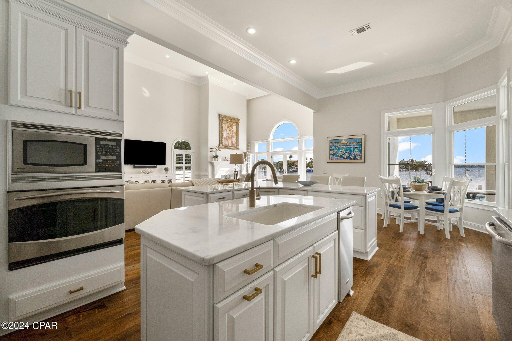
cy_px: 170
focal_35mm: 15
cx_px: 256
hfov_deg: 100.4
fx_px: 213
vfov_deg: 77.3
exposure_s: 1/160
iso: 400
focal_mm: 10
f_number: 9
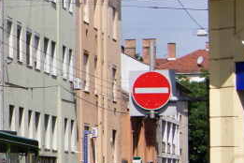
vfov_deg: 4.2
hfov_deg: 6.2
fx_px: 2196
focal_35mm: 324
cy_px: 106
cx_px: -214
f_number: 9
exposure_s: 1/320
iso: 100
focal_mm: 55
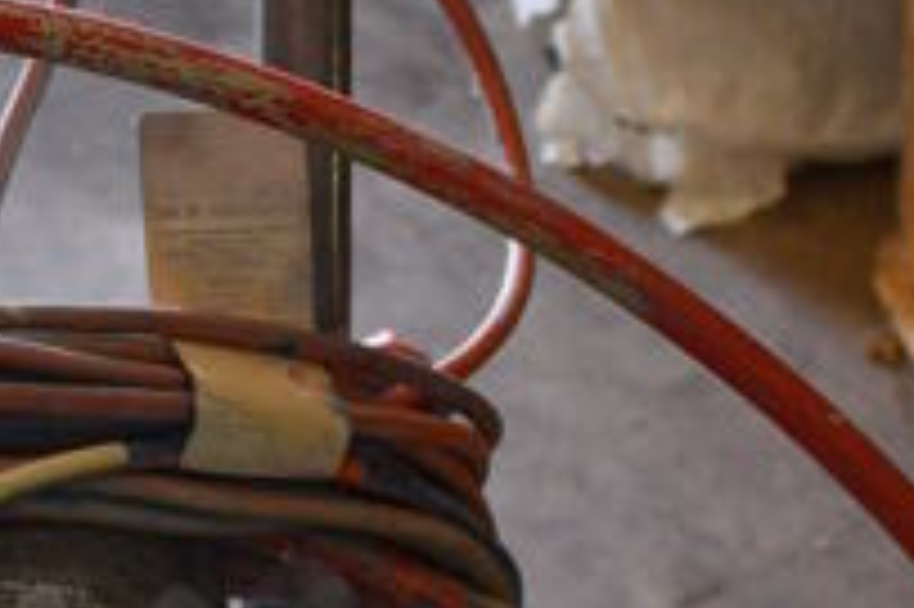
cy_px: 795
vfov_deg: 9.9
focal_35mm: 135
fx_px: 3425
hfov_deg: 15.0
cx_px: 41
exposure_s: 1/125
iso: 900
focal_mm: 20
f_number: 3.8
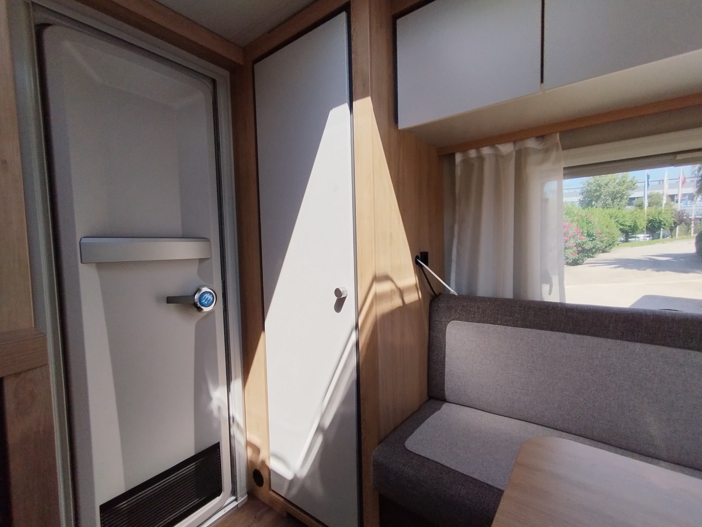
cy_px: 264
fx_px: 324
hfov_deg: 94.5
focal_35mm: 16
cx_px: 351
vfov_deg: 78.1
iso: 50
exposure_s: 1/469
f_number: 2.2
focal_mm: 1.65
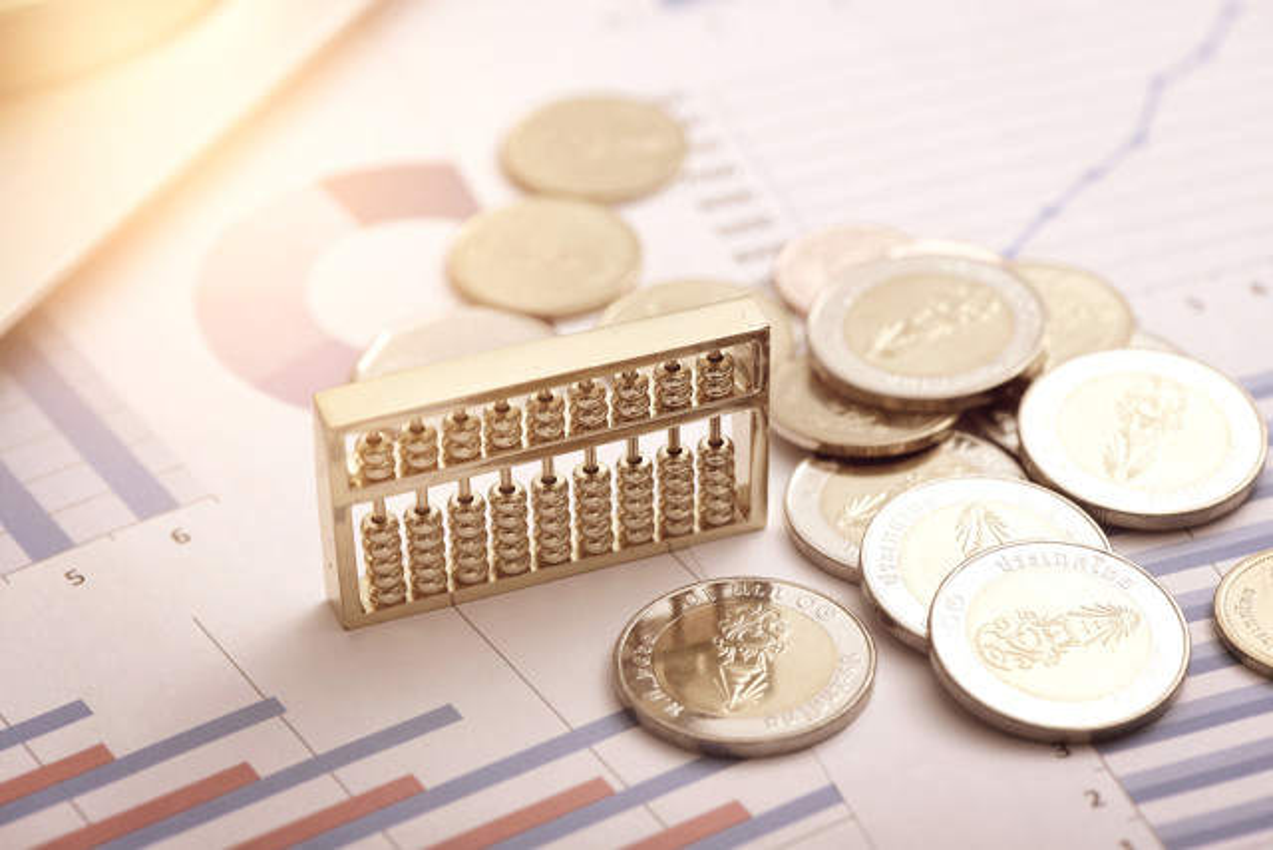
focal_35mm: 105
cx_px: 636
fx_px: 3714
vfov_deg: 13.0
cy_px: 425
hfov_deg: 19.5
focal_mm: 105
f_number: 9
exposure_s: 1/160
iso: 200
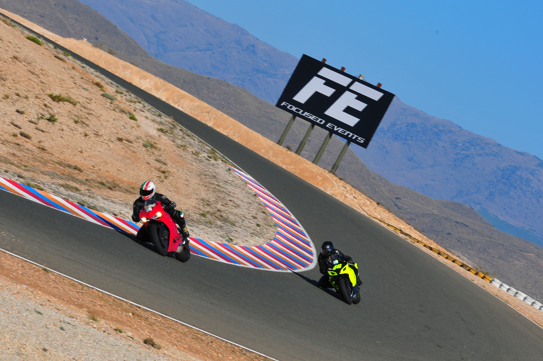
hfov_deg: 6.9
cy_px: 180
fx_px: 4519
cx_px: 272
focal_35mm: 300
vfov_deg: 4.6
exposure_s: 1/200
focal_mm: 200
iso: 200
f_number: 16
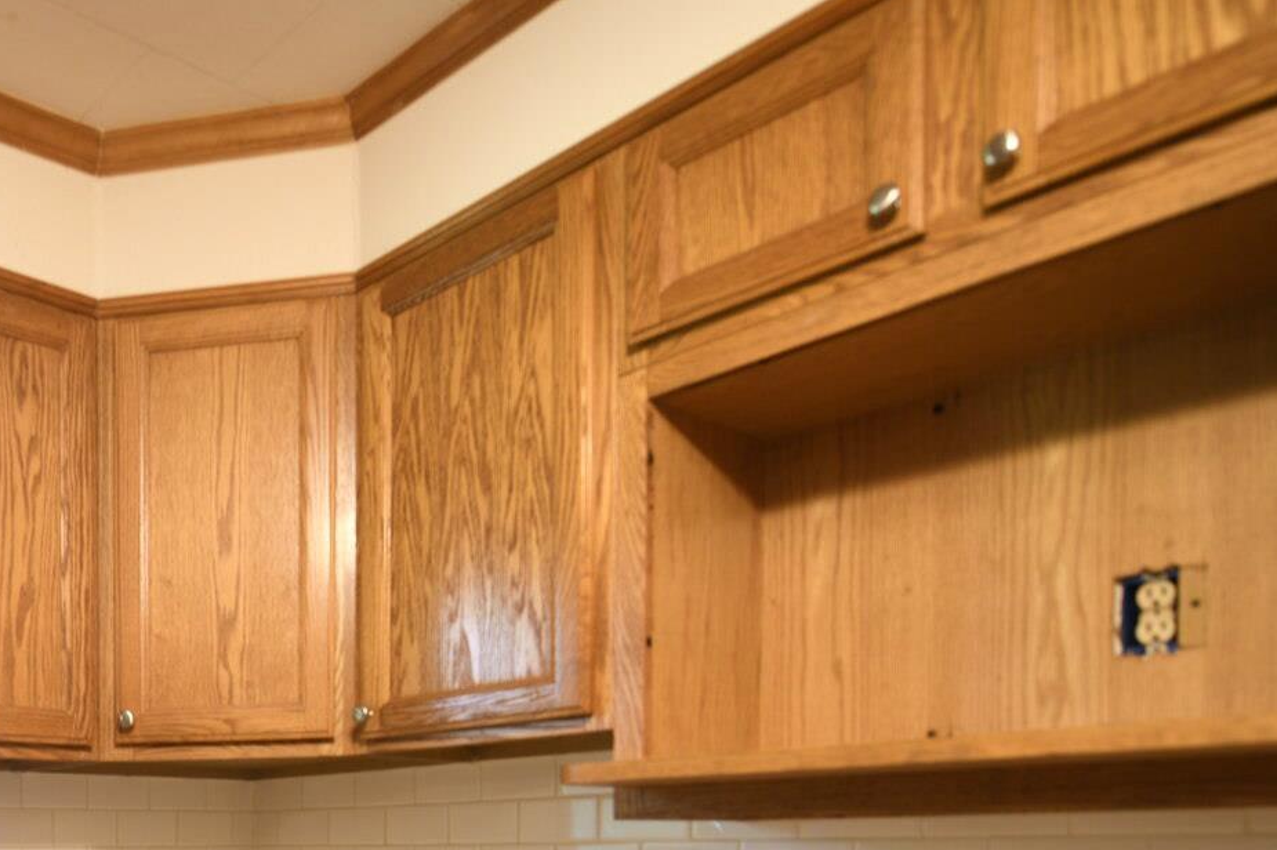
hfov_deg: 52.0
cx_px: 95
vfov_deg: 36.5
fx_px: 1099
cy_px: 909
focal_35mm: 31
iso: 250
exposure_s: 1/15
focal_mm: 14
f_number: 2.8
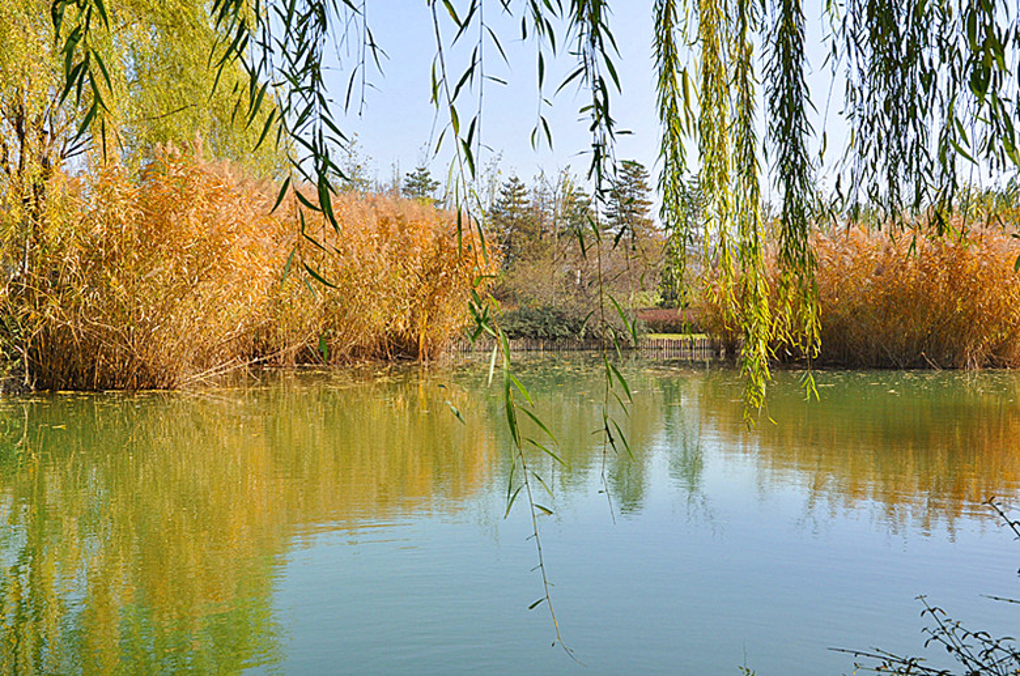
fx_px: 1188
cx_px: 510
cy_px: 338
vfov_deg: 31.8
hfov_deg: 46.5
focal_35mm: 42
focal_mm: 28
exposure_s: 1/250
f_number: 11
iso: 400
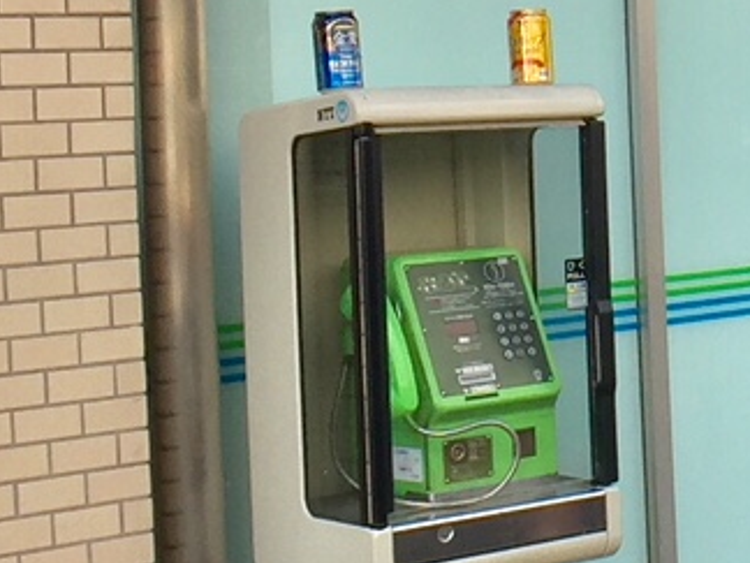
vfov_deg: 10.1
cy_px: 114
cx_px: 1134
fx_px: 3163
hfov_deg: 12.8
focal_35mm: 146
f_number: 2.2
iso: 32
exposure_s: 1/449
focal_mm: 4.15
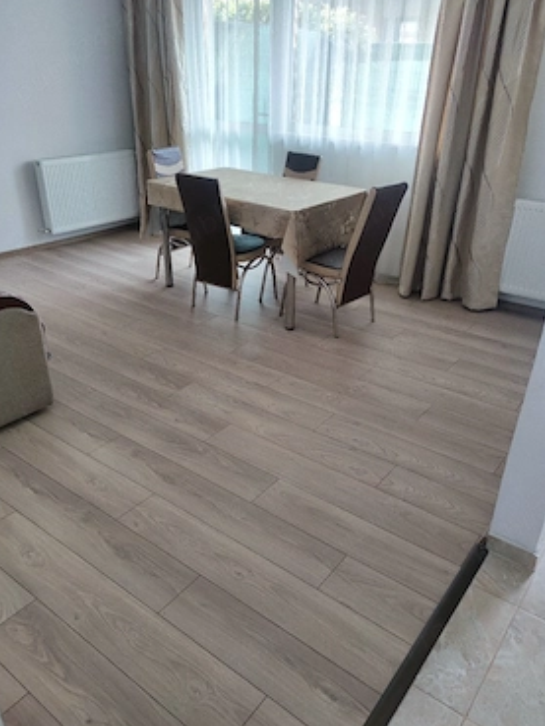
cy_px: 386
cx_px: 270
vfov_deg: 67.2
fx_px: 545
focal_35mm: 26
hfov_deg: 53.1
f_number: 1.69
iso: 101
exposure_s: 1/74.1
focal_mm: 6.72
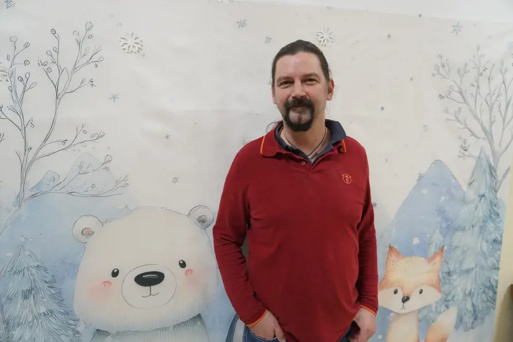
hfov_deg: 73.8
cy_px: 171
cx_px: 256
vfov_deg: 53.1
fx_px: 342
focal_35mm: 24
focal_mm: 16
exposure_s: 1/160
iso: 1250
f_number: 4
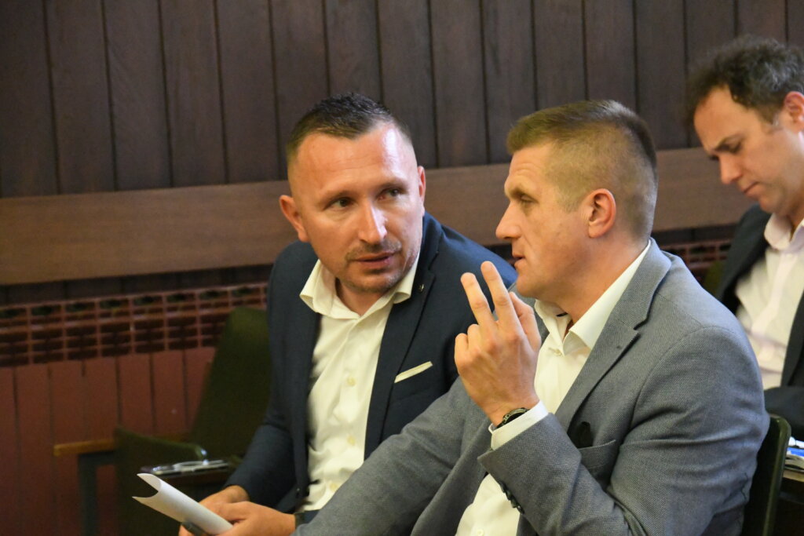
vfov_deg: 7.5
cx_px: 402
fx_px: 4087
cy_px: 268
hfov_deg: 11.2
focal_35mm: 183
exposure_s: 1/200
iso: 18000
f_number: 5.6
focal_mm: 122
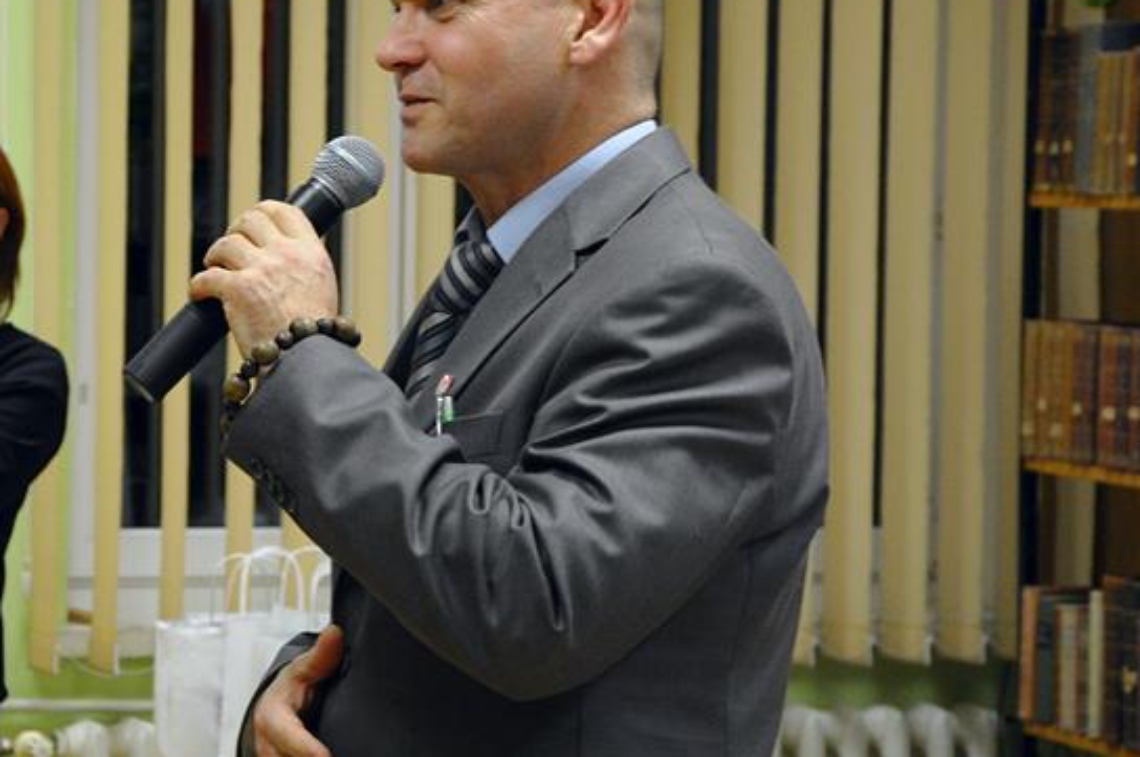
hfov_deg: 15.1
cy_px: 330
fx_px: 4300
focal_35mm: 136
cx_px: 337
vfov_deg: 10.1
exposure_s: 1/80
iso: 2000
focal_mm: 58
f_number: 5
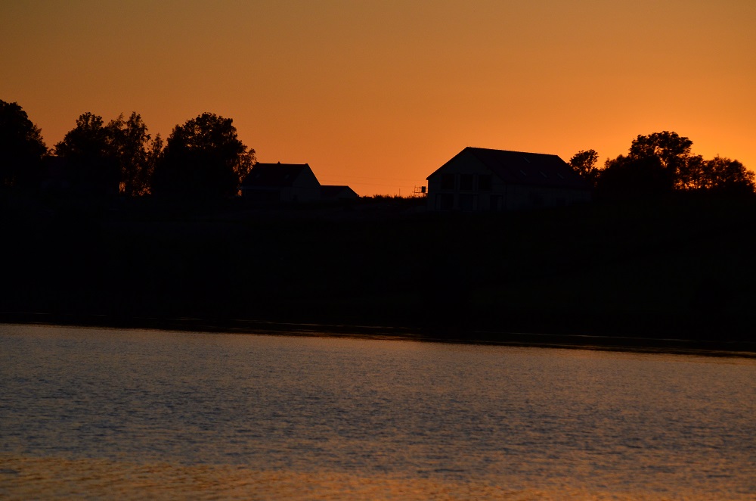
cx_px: 378
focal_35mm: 232
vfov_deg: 5.9
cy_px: 250
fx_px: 4872
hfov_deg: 8.9
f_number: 4.8
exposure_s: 1/8000
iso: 500
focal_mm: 155
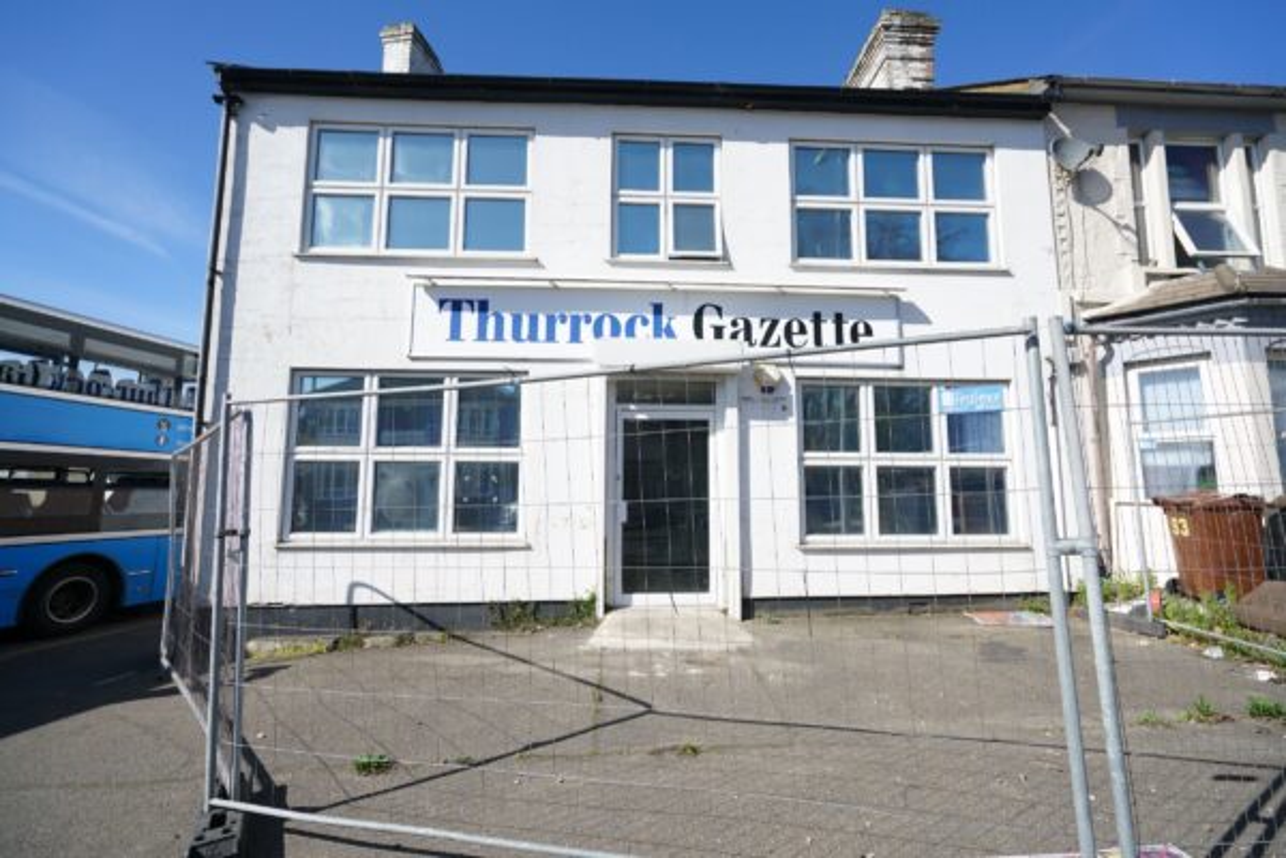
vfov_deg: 73.7
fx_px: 572
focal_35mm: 16
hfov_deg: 96.7
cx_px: 643
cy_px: 429
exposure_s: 1/3200
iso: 400
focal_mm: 16
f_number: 4.5
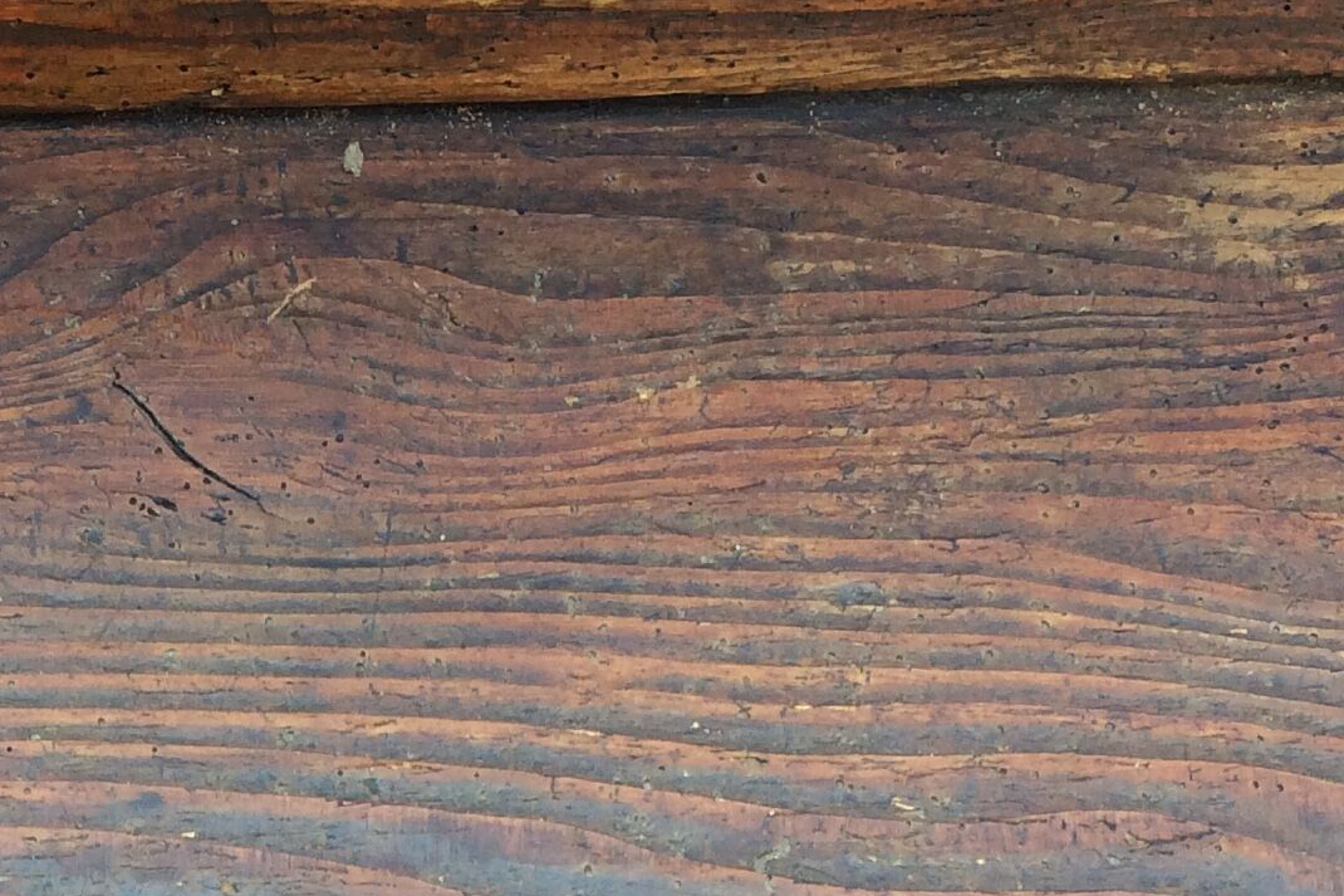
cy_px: 1181
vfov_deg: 14.2
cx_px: 211
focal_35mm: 92
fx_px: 3434
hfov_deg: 21.8
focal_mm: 4.15
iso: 50
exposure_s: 1/100
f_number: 2.2
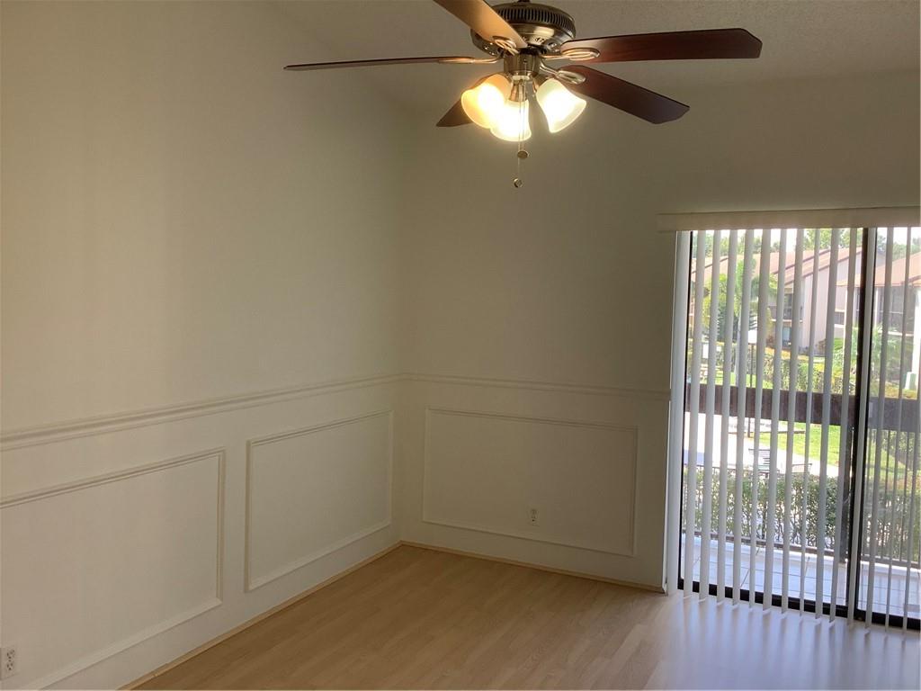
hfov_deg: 58.4
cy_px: 346
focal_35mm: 31
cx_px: 460
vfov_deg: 45.4
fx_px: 825
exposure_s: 1/120
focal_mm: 3.3
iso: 64
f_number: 2.4
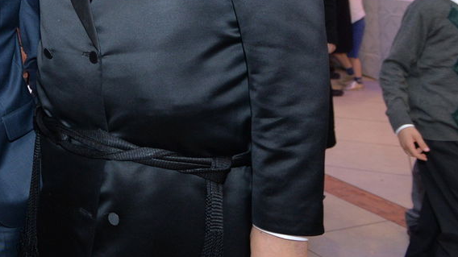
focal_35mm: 62
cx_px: -57
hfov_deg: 30.0
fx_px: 753
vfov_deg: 18.3
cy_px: -55
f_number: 4.5
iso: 1250
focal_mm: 24
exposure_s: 1/125
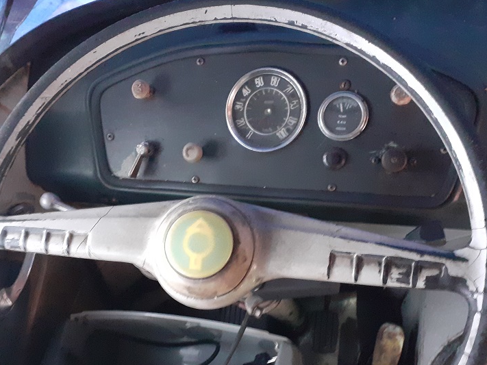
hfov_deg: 48.9
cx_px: 218
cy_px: 251
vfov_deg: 37.2
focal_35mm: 38
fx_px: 535
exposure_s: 1/20
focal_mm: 3.6
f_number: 1.9
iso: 640
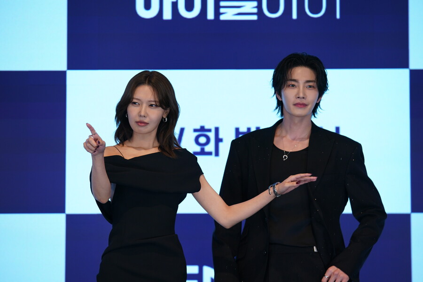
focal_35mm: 174
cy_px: 141
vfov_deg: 7.9
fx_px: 2044
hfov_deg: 11.8
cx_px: 212
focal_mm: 174
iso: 500
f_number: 4
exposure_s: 1/125
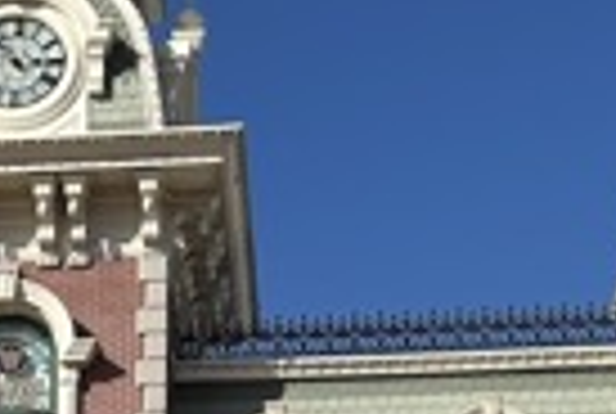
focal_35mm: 126
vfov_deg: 10.3
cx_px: 67
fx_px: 2161
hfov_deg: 16.0
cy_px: 734
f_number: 1.5
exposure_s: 1/5076
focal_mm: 5.7
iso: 50
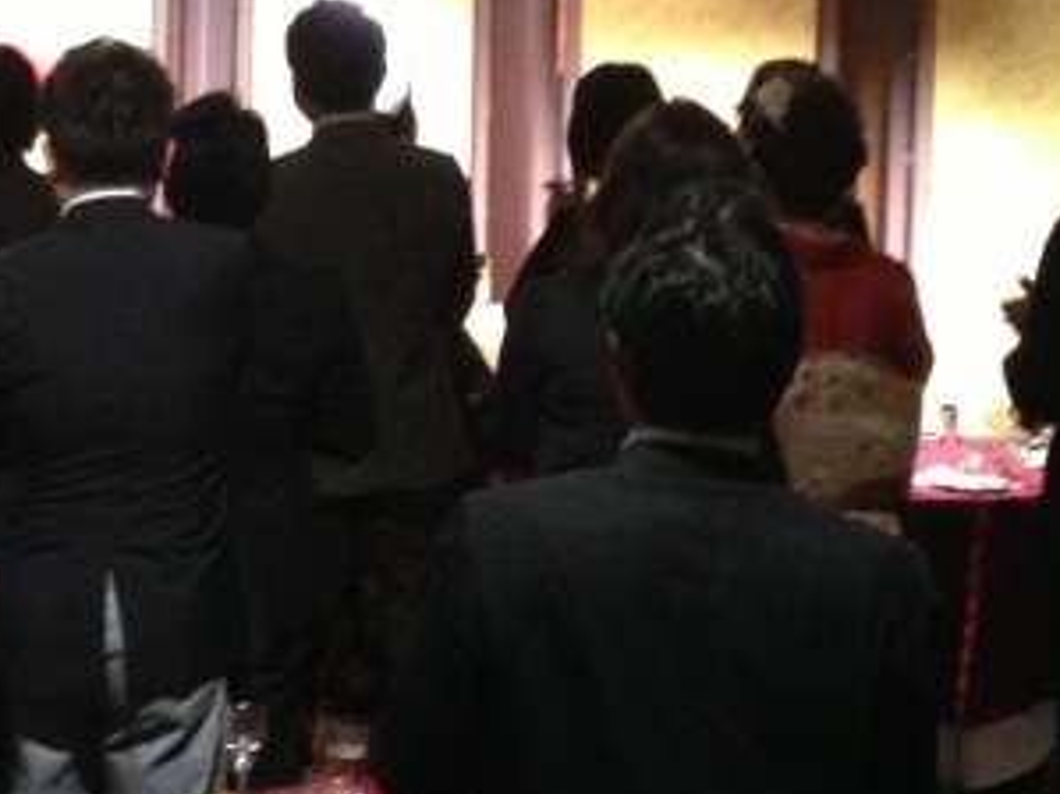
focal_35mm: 113
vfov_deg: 13.0
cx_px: 28
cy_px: 82
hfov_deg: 17.1
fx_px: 3459
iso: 400
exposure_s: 1/17
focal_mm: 4.13
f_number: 2.4
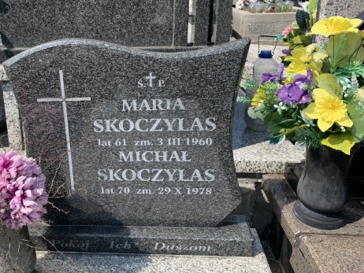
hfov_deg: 50.1
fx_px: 379
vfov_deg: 39.7
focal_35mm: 36
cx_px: 113
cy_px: 124
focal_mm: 4.25
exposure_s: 1/1468
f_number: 1.8
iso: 25
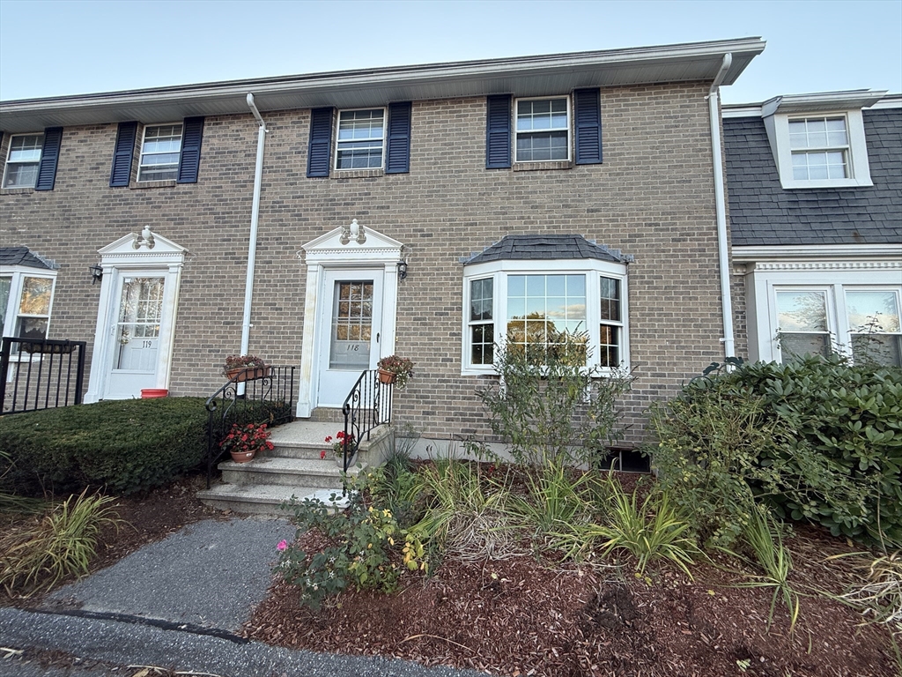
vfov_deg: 85.7
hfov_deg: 102.1
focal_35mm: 14
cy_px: 338
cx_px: 451
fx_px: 365
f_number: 2.2
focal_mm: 2.22
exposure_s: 1/110
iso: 40
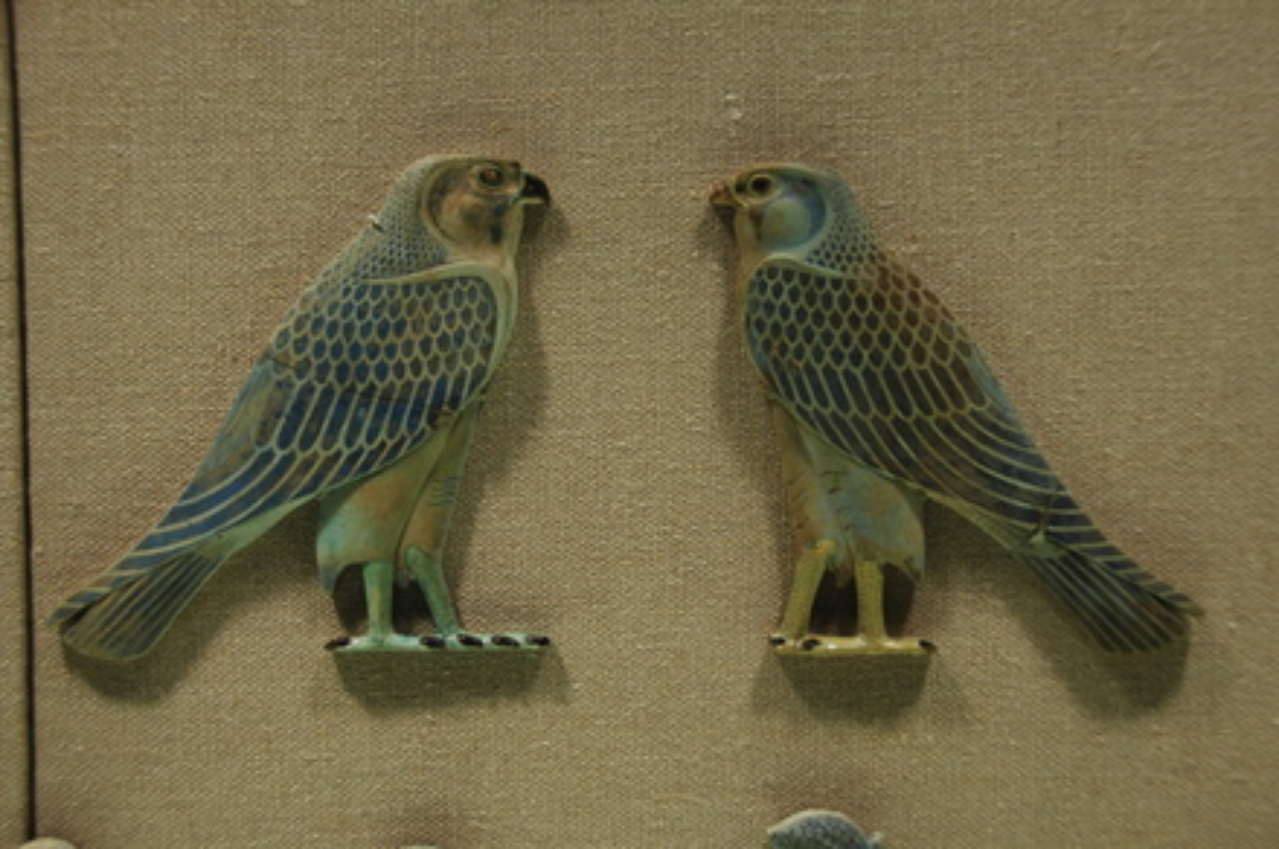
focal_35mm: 48
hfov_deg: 41.2
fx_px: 1703
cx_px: 640
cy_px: 424
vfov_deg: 28.0
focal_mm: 32
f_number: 4.2
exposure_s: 1/50
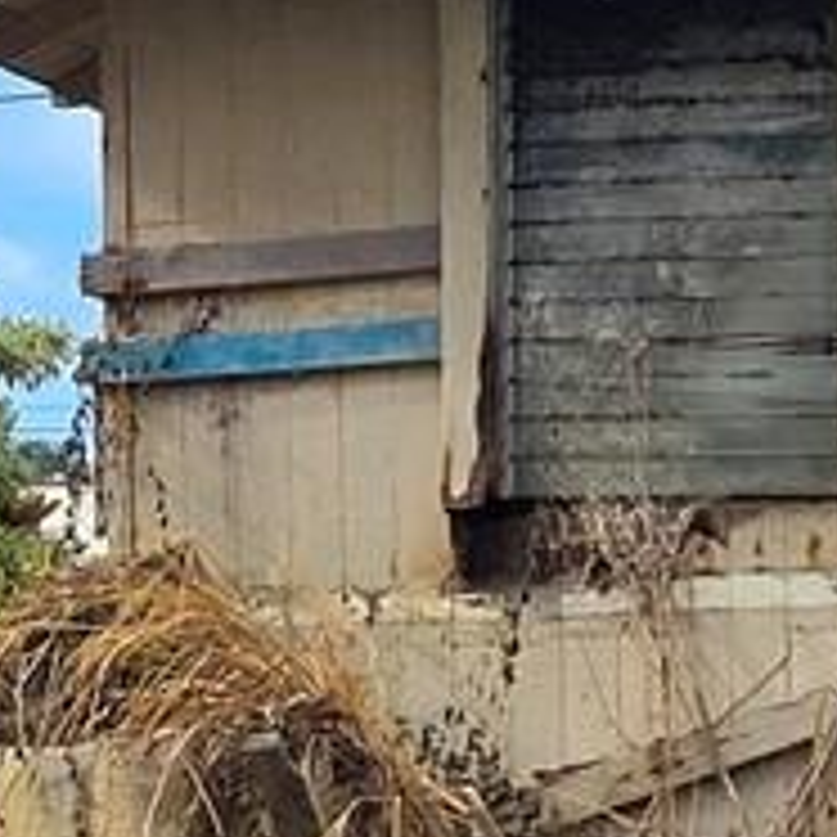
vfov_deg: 10.0
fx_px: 4787
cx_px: 4
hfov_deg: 9.9
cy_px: 729
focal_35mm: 175
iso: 80
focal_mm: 5.4
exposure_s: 1/2586
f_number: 1.8
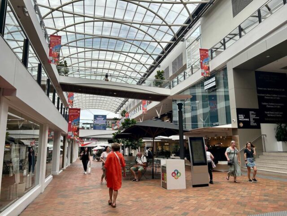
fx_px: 216
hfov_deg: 67.3
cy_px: 108
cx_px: 144
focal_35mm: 26
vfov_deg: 53.1
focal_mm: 5.7
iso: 50
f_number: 1.5
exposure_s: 1/1171
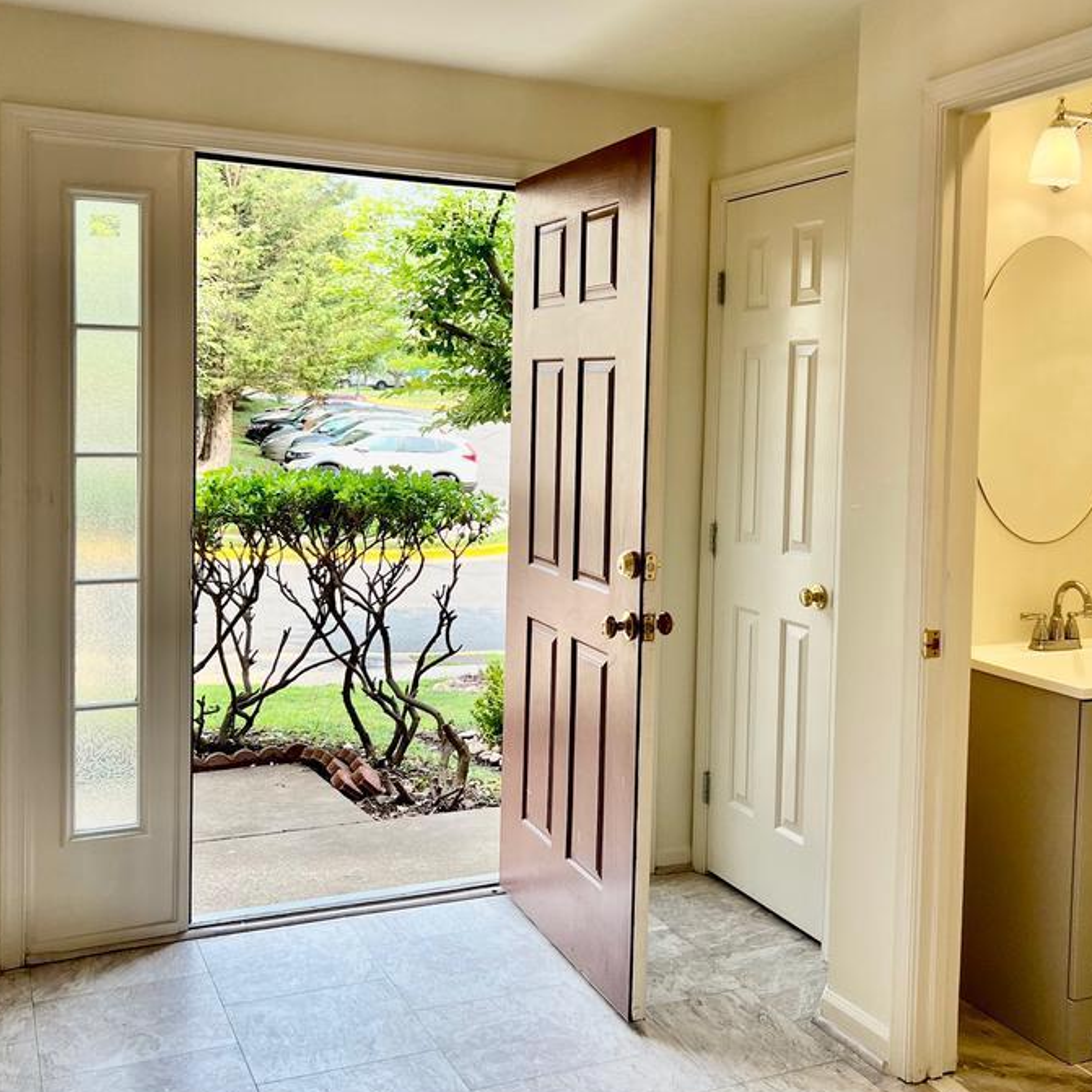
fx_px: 1321
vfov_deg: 44.8
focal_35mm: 37
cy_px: 457
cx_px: 612
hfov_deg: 44.8
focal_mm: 5.7
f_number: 1.5
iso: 50
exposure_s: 1/394
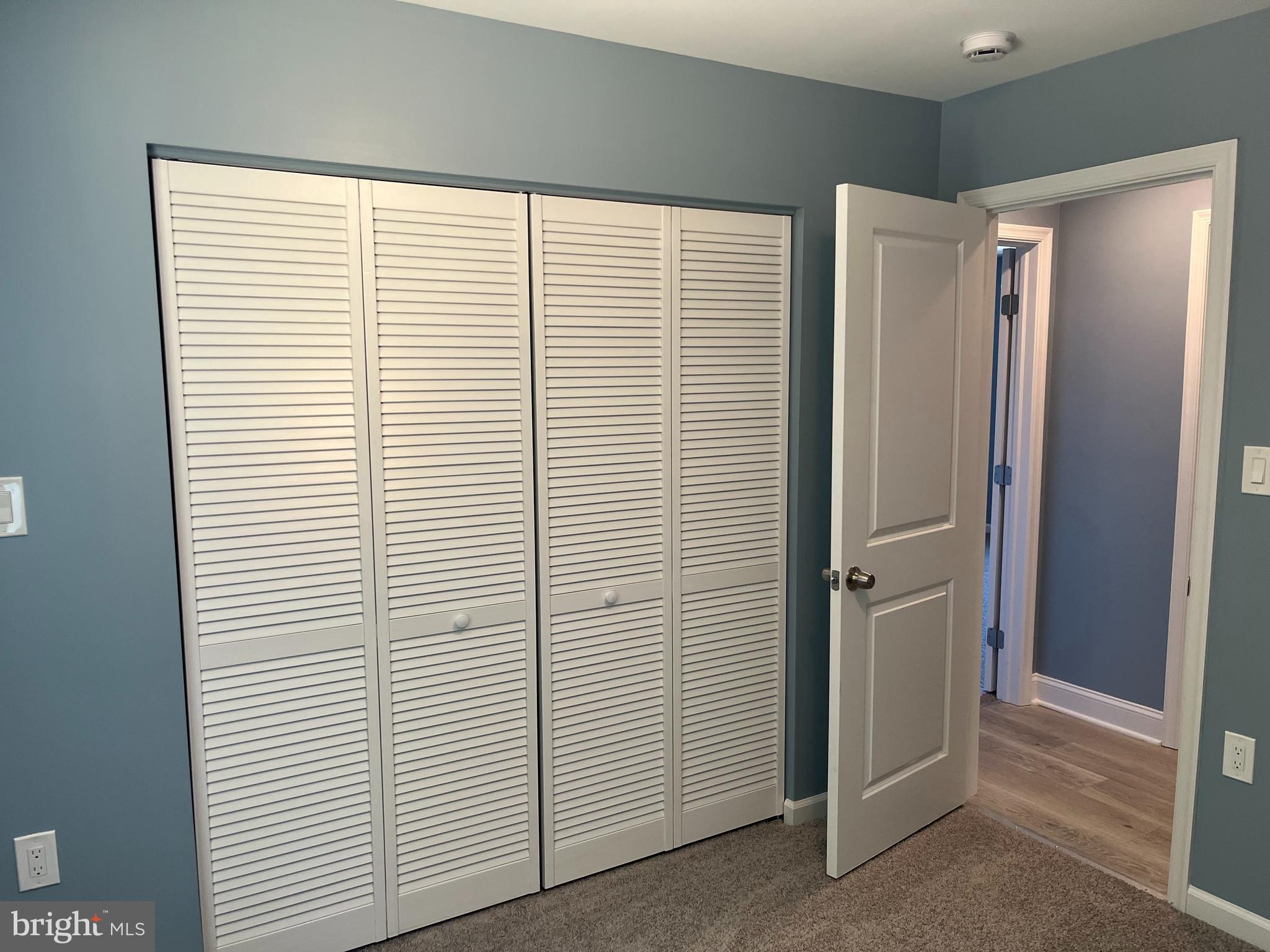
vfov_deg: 53.1
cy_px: 476
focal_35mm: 26
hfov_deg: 67.3
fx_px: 954
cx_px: 635
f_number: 1.6
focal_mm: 5.1
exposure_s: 1/120
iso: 125
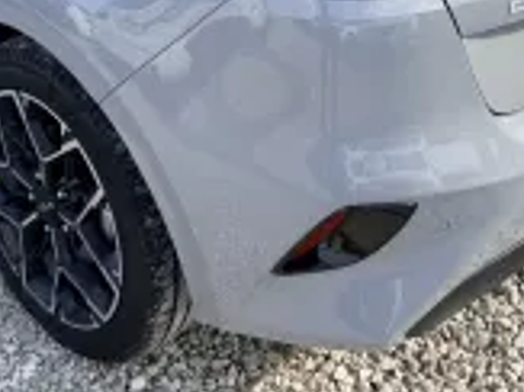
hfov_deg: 35.9
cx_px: 177
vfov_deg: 25.6
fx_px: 802
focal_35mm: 53
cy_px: -32
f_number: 1.78
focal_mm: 6.76
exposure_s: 1/1314
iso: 80
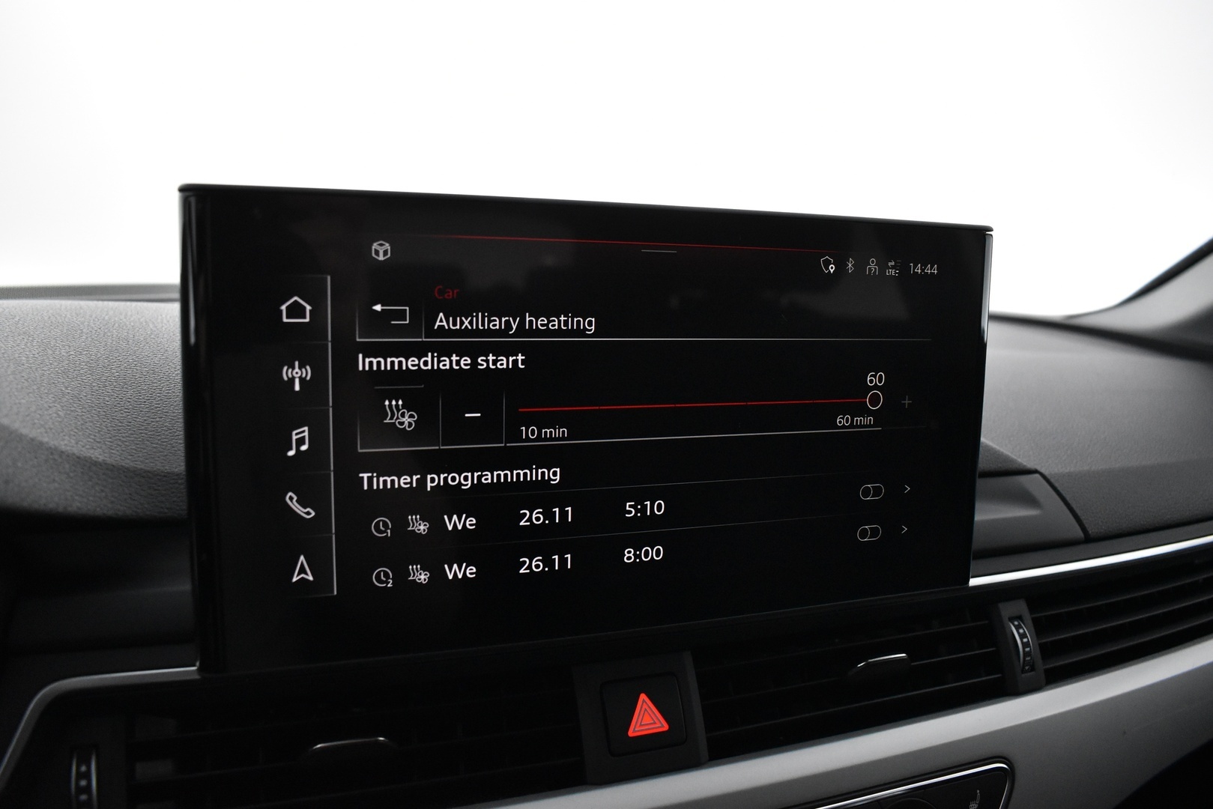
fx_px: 910
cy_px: 404
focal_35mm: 27
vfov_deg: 47.9
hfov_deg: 67.4
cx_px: 606
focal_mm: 18
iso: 3200
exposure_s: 1/60
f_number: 4
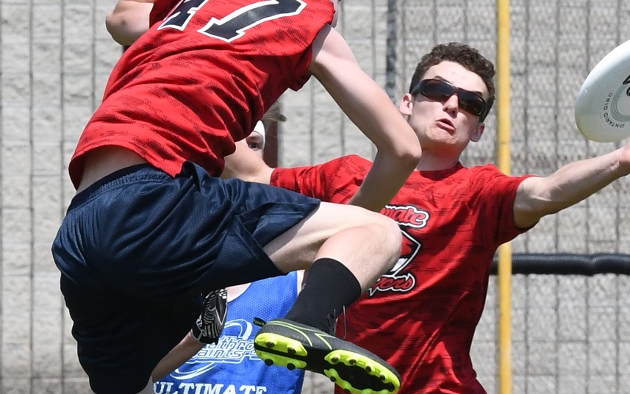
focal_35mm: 332
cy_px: 153
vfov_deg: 4.0
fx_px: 5701
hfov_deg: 6.3
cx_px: 360
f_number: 13
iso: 1000
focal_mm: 180
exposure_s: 1/1250
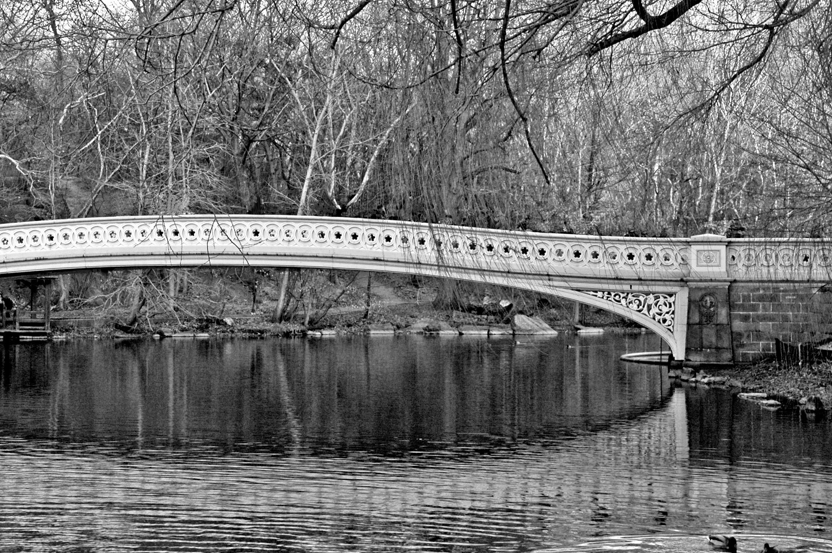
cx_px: 266
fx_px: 1732
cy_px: 210
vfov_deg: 18.1
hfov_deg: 26.8
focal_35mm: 75
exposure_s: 1/60
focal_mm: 34
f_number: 13
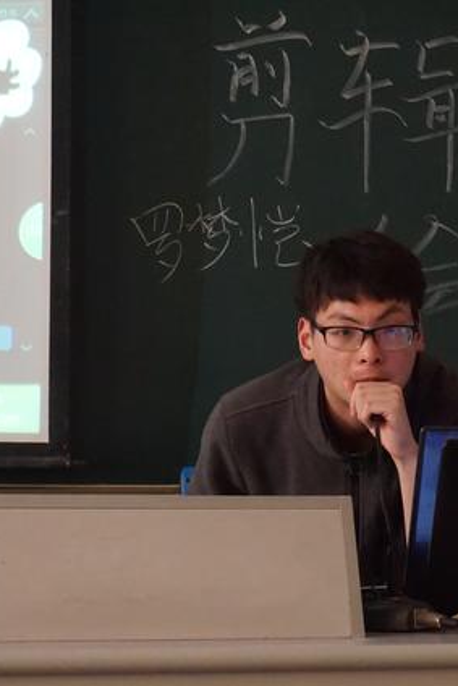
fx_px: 1640
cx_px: 214
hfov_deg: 15.9
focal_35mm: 86
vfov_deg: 23.6
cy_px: 344
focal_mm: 38
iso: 6400
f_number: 6.3
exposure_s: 1/30
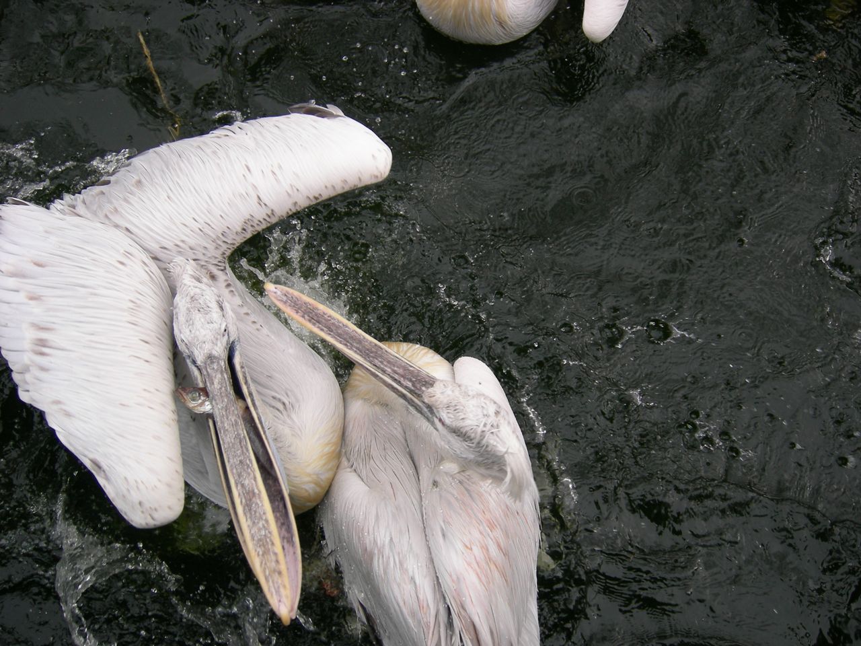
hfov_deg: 49.0
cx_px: 430
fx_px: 945
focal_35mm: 38
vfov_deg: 37.7
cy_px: 323
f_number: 2.8
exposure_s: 1/380
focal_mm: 8
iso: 64
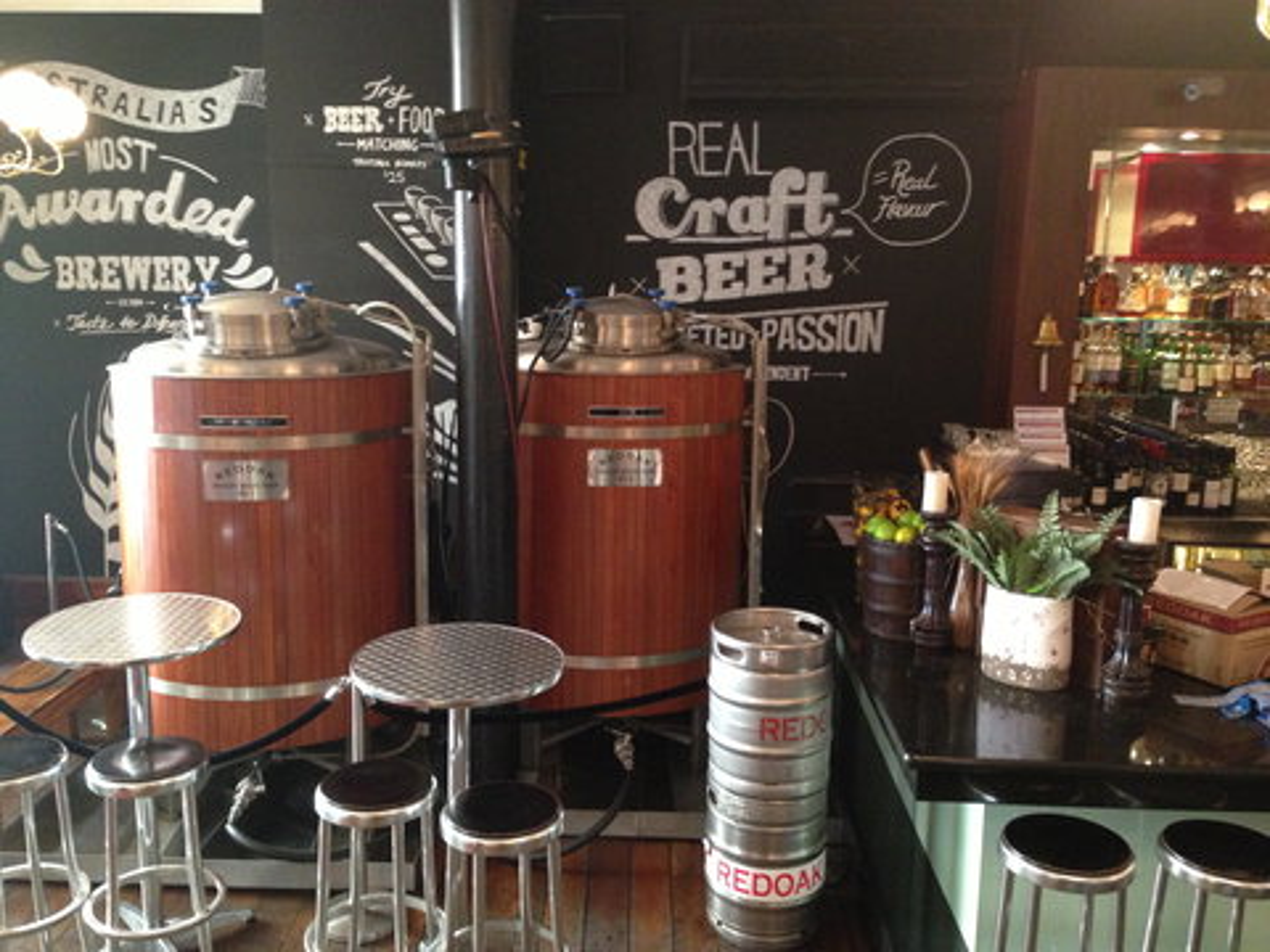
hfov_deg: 55.4
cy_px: 476
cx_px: 635
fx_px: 1211
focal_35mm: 33
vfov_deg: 42.9
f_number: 2.4
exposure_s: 1/20
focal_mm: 4.13
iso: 400
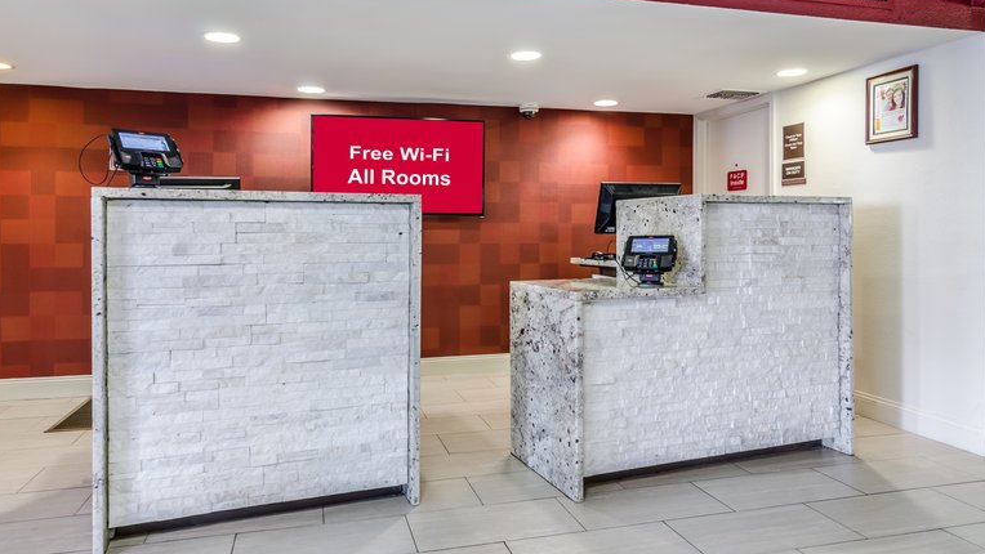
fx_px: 601
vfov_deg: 49.3
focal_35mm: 23
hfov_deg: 78.6
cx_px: 472
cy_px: 225
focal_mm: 14
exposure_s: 1/15
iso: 320
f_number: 9
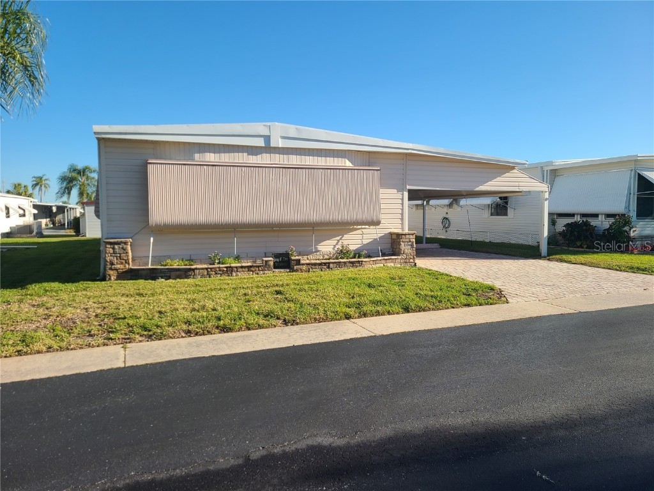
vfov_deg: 53.1
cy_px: 246
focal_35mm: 26
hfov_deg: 67.3
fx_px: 491
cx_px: 327
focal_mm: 5.4
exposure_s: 1/1690
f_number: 1.8
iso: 40
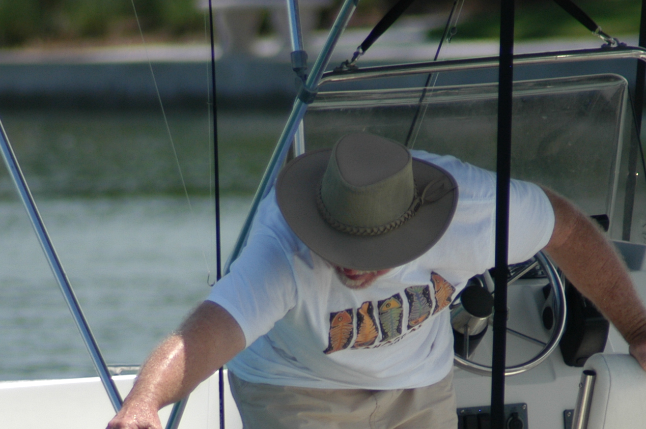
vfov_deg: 1.3
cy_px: 507
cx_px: 210
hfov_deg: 1.9
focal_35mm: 1067
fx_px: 19124
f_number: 5.6
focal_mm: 300
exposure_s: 1/1000
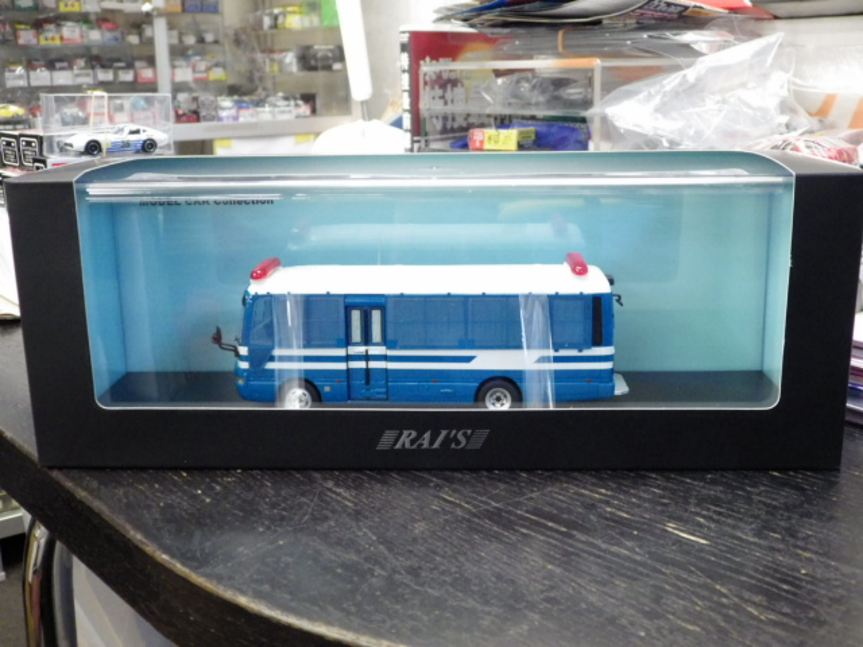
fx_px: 1022
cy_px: 324
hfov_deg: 45.8
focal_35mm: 41
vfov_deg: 35.1
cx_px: 432
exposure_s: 1/40
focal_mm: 7.4
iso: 800
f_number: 3.6
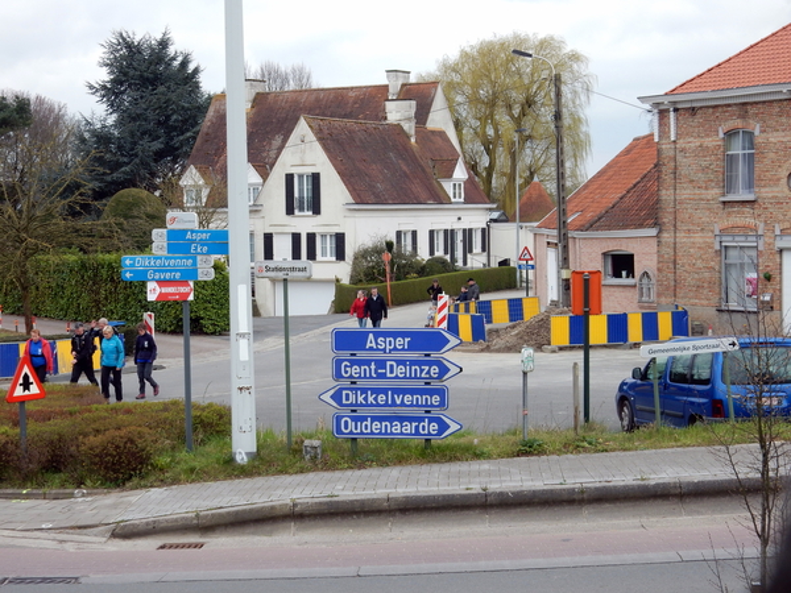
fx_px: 1622
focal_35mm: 71
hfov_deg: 27.4
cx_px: 396
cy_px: 296
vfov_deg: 20.7
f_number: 4.8
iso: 125
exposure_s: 1/200
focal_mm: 12.6
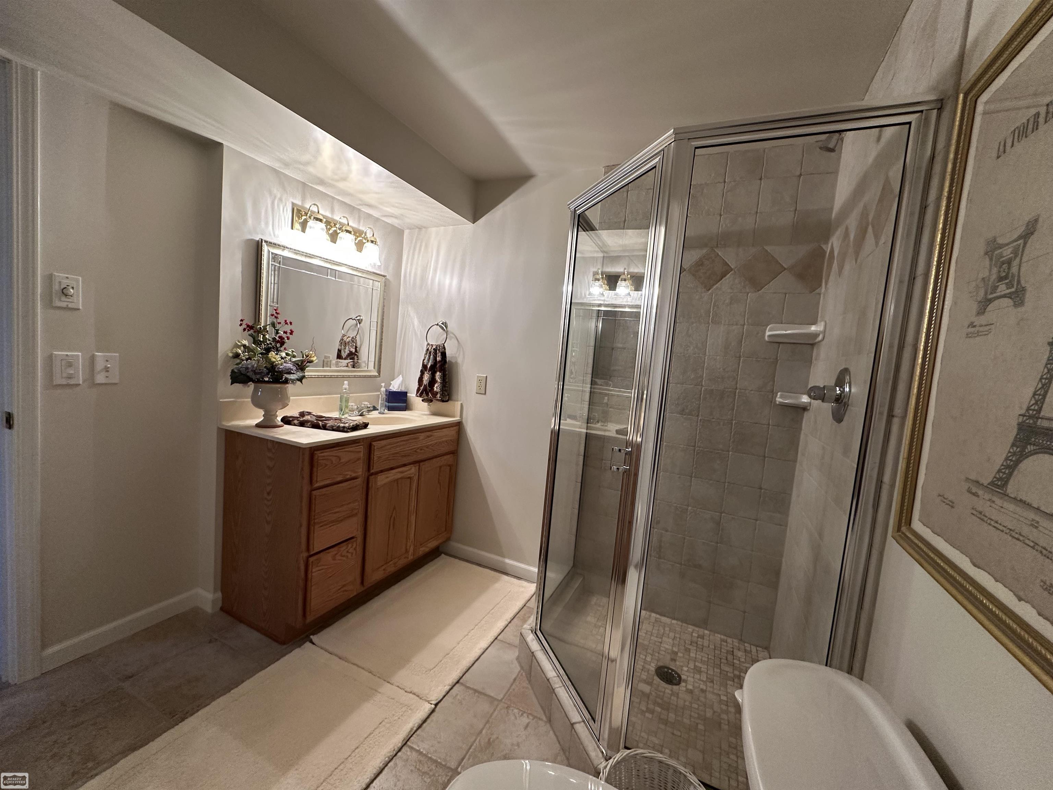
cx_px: 526
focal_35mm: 14
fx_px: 426
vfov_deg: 85.7
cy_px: 395
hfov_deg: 102.1
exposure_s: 1/60
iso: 200
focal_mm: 2.22
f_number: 2.2
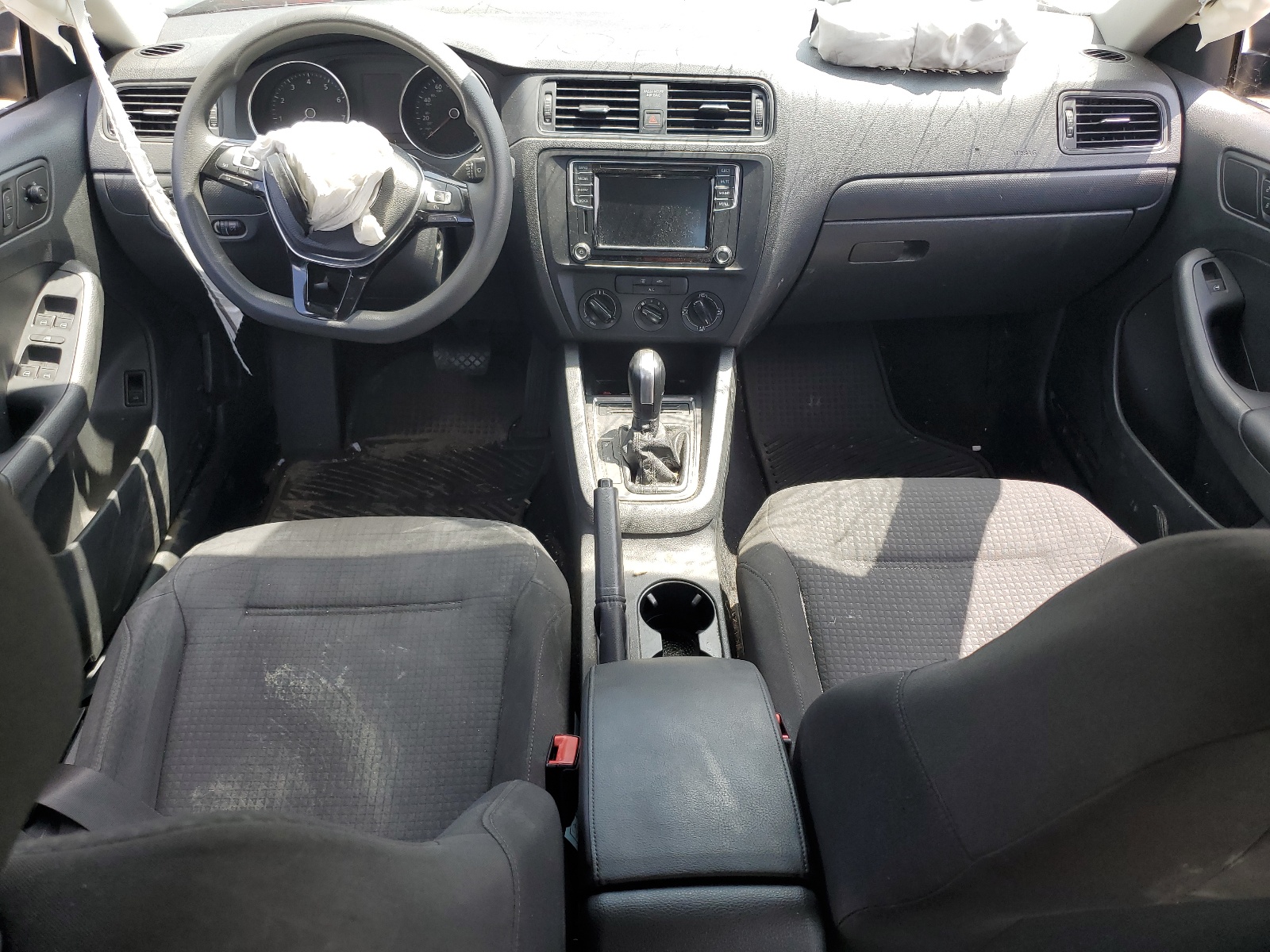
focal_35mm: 26
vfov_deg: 53.1
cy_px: 476
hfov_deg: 67.3
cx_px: 635
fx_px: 954
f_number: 1.5
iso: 50
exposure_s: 1/357
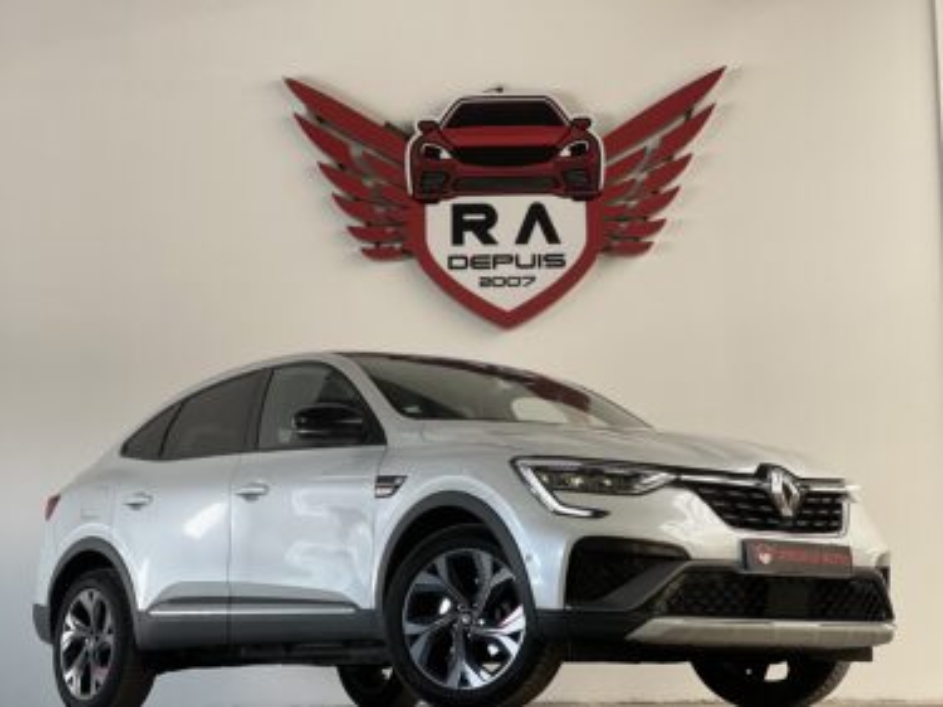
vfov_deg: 19.1
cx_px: 472
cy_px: 354
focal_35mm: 77
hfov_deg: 25.3
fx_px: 2097
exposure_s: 1/121
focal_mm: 9
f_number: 2.8
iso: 100
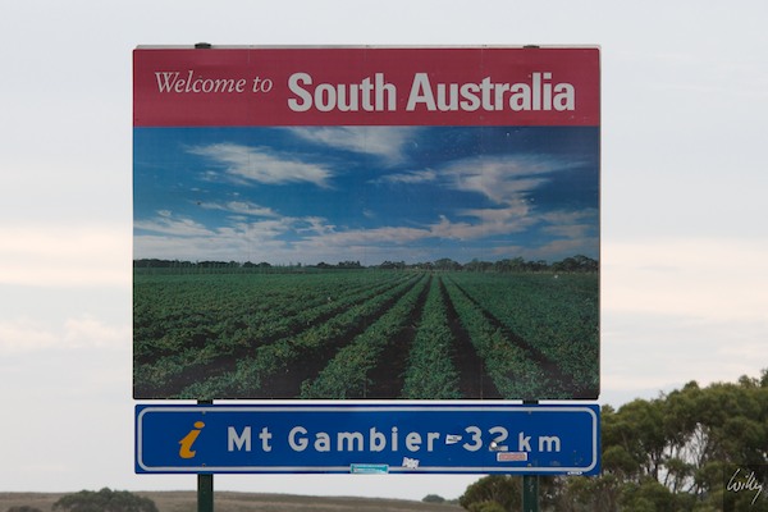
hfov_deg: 6.2
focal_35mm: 330
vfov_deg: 4.2
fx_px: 7039
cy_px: 256
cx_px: 384
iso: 250
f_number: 9
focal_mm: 220
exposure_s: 1/320
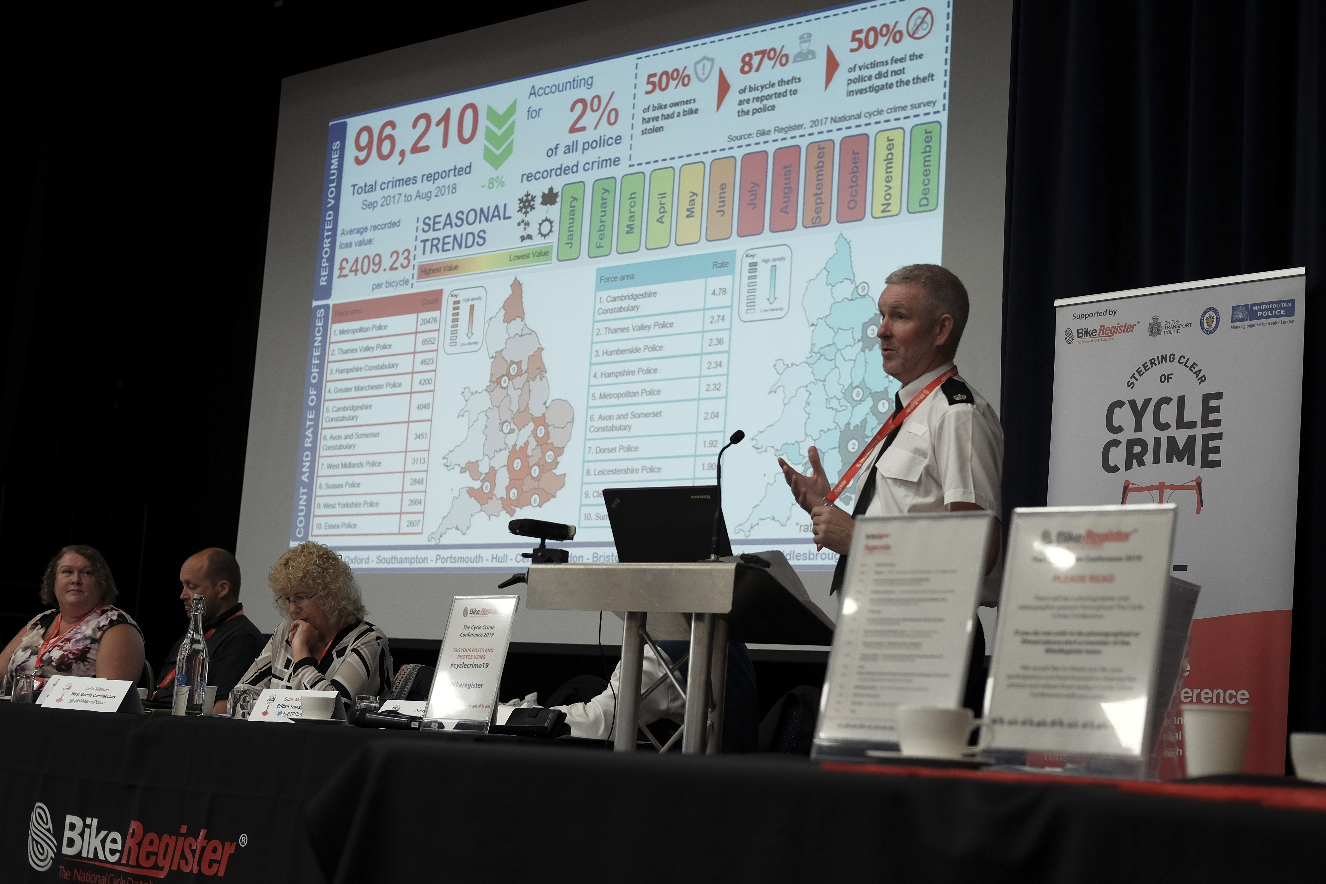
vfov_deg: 25.5
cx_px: 663
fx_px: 1952
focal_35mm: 53
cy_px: 442
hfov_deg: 37.5
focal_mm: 35
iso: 1000
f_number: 2.8
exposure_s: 1/200
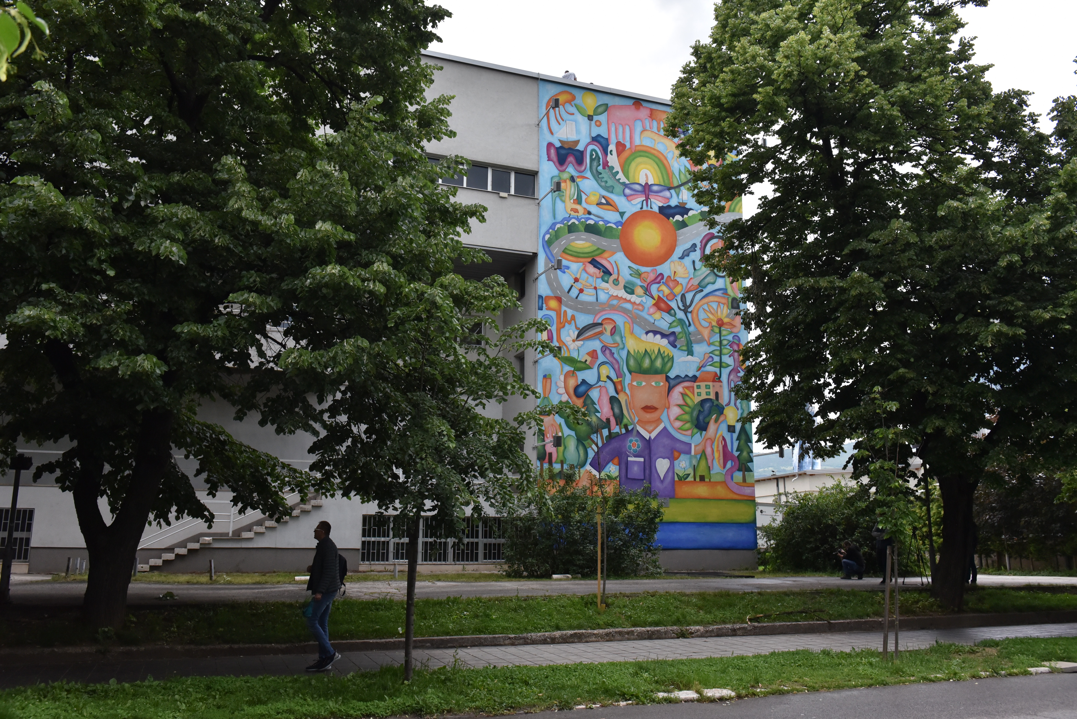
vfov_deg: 45.0
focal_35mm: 29
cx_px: 538
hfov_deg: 63.6
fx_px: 868
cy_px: 360
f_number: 5.6
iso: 1600
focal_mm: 29
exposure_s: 1/2000
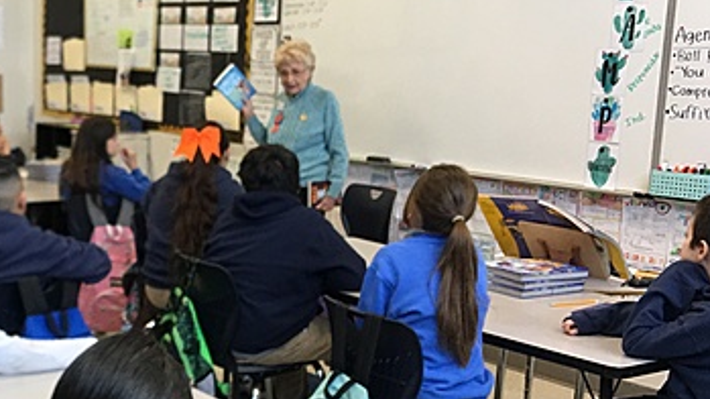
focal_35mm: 58
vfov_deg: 20.6
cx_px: 104
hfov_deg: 34.5
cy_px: 275
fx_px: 1092
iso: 40
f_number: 2.2
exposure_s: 1/30
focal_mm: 4.15
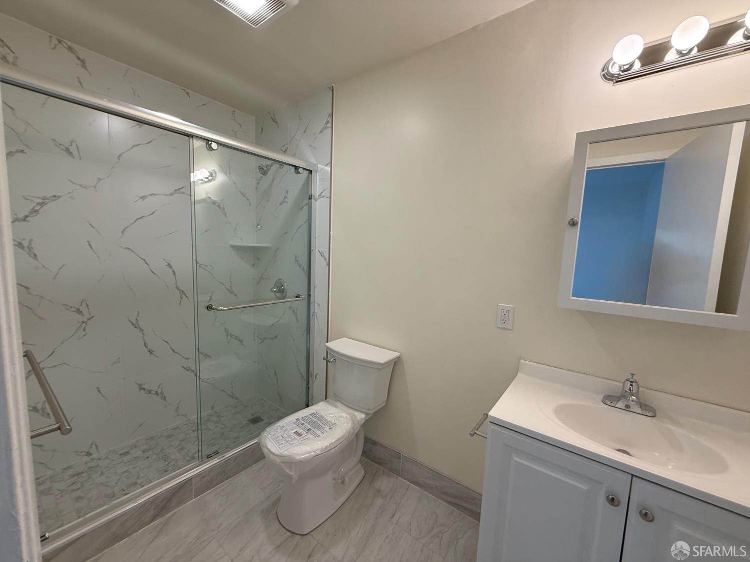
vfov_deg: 85.7
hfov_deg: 102.1
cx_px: 375
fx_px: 303
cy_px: 281
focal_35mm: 14
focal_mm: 2.22
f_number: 2.2
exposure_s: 1/120
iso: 160
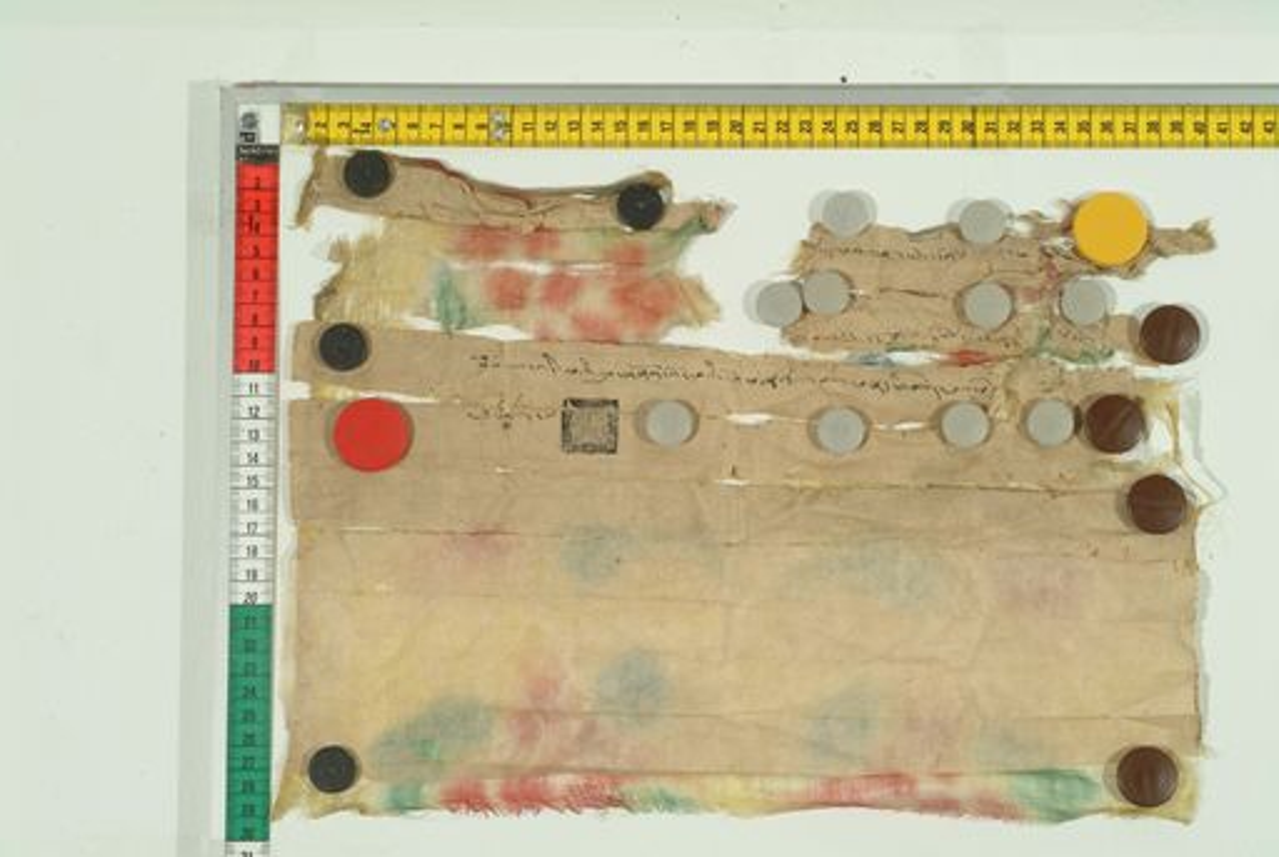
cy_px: 428
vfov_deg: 15.5
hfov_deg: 23.0
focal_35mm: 88
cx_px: 640
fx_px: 3149
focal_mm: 59
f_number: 13
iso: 160
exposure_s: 1/15
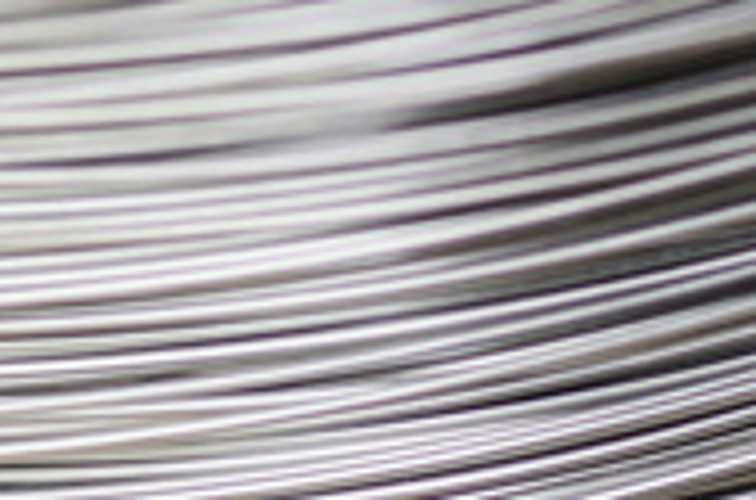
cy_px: 297
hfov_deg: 2.9
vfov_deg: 1.9
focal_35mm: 723
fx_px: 15140
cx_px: 1224
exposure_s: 1/200
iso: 125
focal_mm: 90
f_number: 6.3
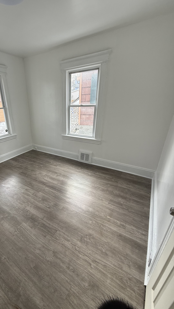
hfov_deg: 64.7
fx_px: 131
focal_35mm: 16
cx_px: 53
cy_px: 157
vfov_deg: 99.4
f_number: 2.2
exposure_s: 1/99
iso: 80
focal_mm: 2.22
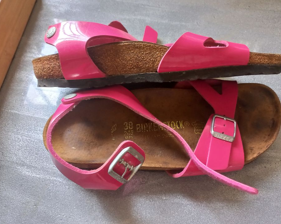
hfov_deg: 64.1
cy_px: 109
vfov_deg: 53.2
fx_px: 225
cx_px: 146
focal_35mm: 27
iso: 320
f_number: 1.8
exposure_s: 1/33
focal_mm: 4.6
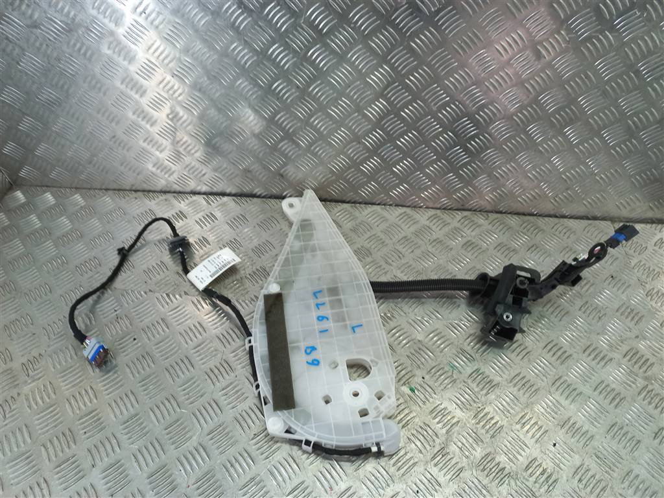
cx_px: 332
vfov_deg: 54.9
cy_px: 249
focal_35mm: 25
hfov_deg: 69.4
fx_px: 480
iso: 64
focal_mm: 4.6
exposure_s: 1/50
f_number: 1.8
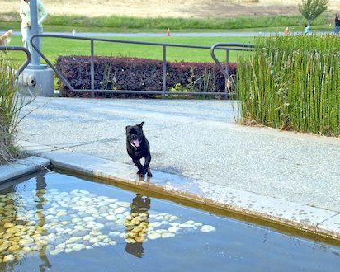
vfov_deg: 26.3
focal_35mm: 58
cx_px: 177
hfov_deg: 32.5
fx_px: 584
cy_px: 136
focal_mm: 34
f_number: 5.6
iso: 100
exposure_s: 1/250
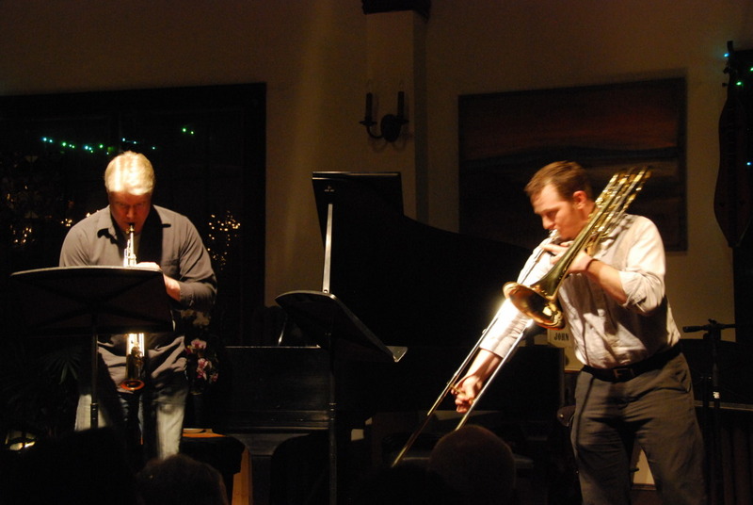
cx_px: 376
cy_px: 252
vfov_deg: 22.7
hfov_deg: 33.4
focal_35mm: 60
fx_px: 1257
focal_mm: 40
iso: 1600
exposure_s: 1/13
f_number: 6.3
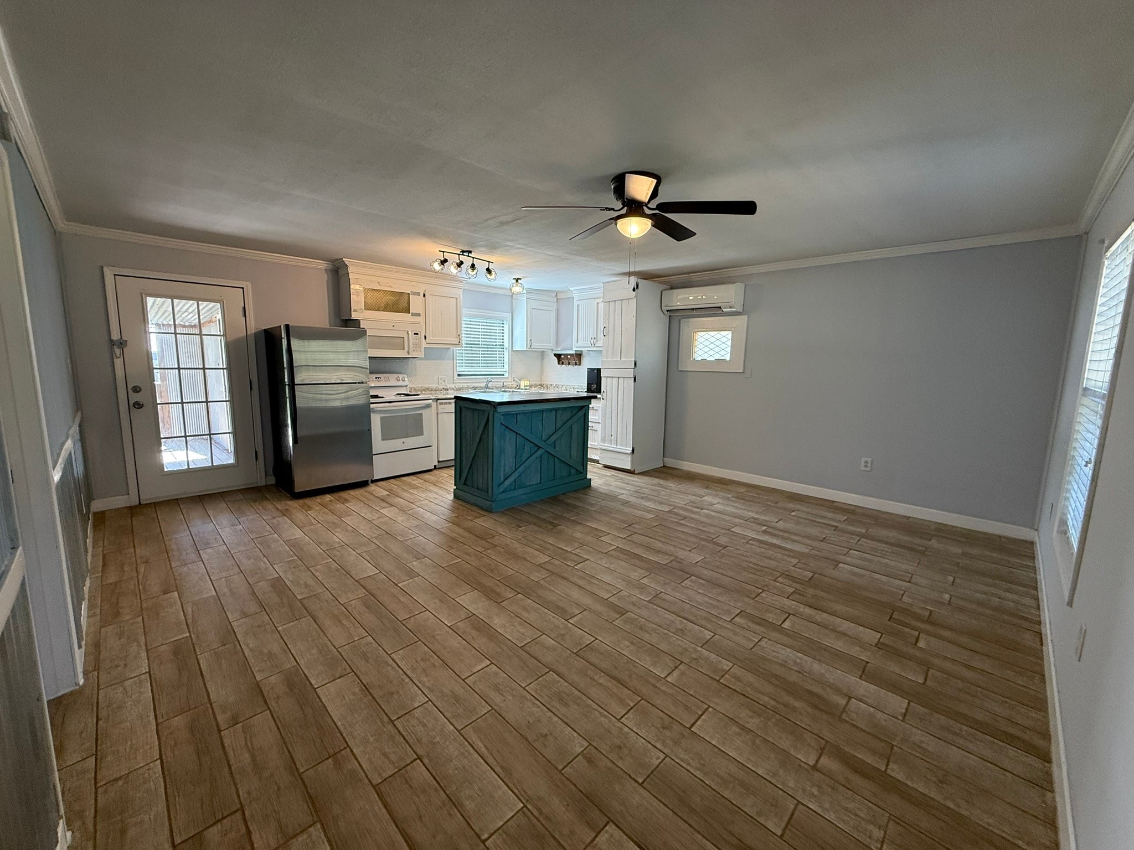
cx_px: 567
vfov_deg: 85.7
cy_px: 425
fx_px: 459
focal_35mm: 14
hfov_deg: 102.1
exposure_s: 1/120
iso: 160
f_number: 2.2
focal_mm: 2.22
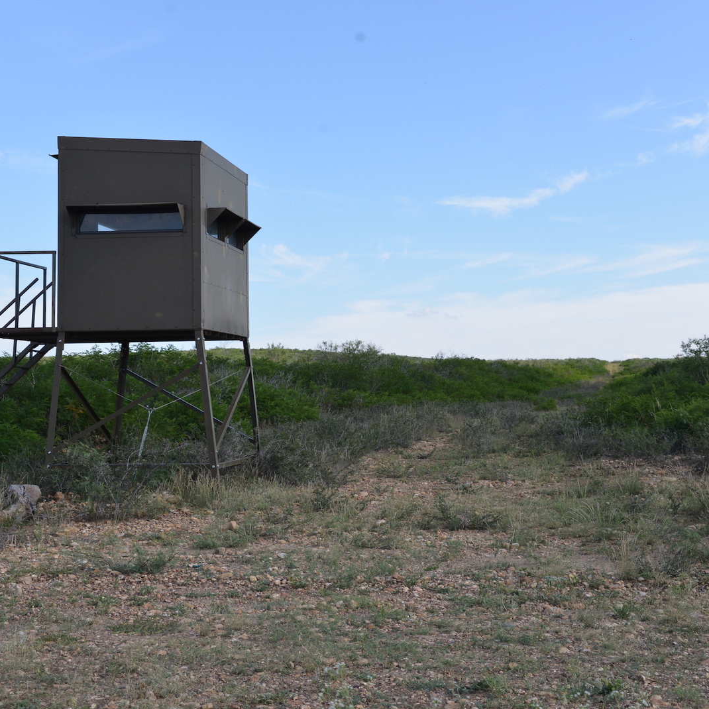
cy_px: 357
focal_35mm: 54
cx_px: 354
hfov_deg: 31.6
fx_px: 1251
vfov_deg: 31.6
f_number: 8
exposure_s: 1/250
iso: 160
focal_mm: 42
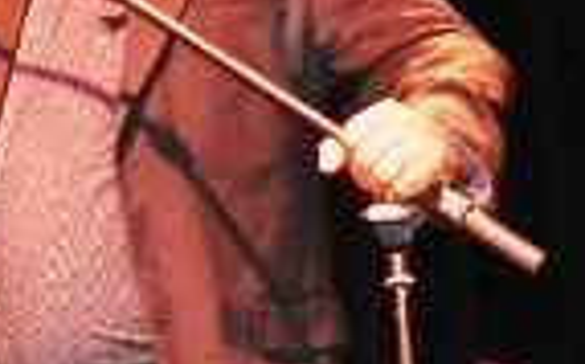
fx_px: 4793
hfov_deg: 6.8
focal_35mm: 301
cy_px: 344
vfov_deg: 4.3
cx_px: -407
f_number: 4.8
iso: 800
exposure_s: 1/30
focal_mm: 13.5
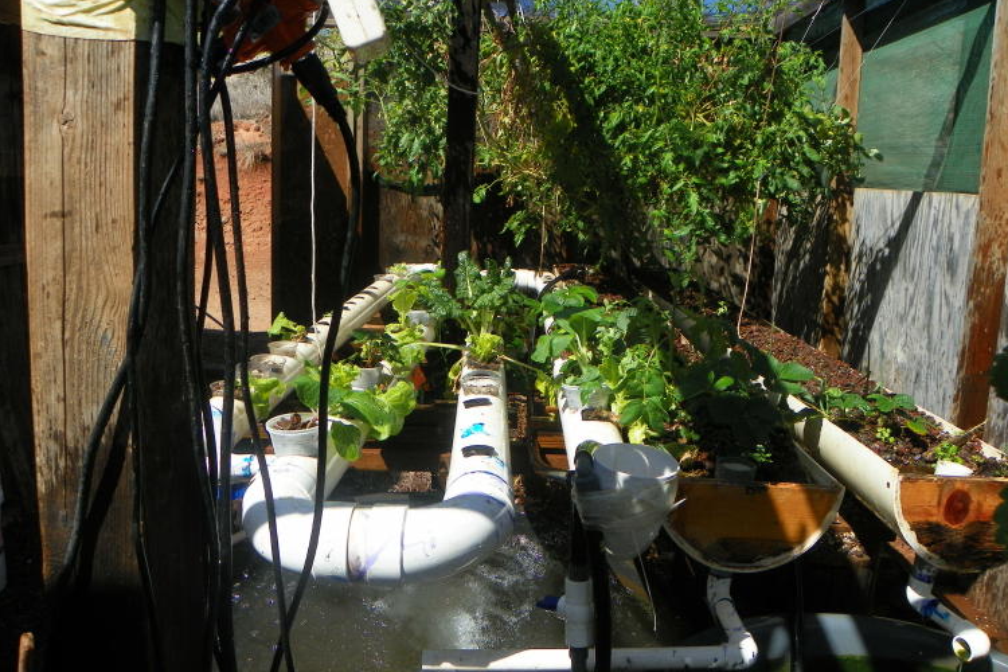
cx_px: 519
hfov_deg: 65.5
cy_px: 310
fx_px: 784
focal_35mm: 28
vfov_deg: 46.4
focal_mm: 4.6
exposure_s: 1/400
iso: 64
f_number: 4
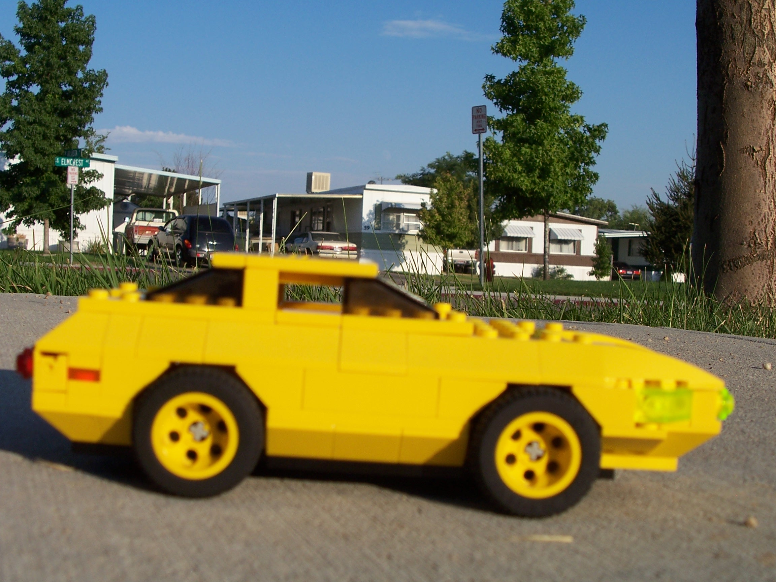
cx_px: 388
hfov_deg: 38.2
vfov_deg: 29.1
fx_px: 1121
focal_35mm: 50
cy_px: 291
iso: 80
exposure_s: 1/750
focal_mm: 8.6
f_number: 4.8
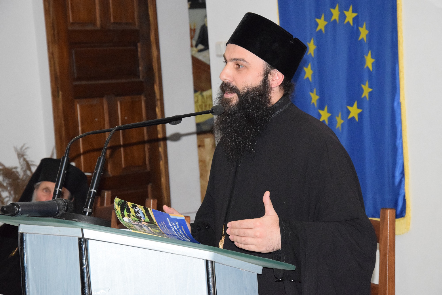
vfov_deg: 12.2
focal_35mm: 112
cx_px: 221
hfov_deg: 18.2
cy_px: 148
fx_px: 1381
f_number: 8
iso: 5000
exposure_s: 1/125
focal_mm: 75
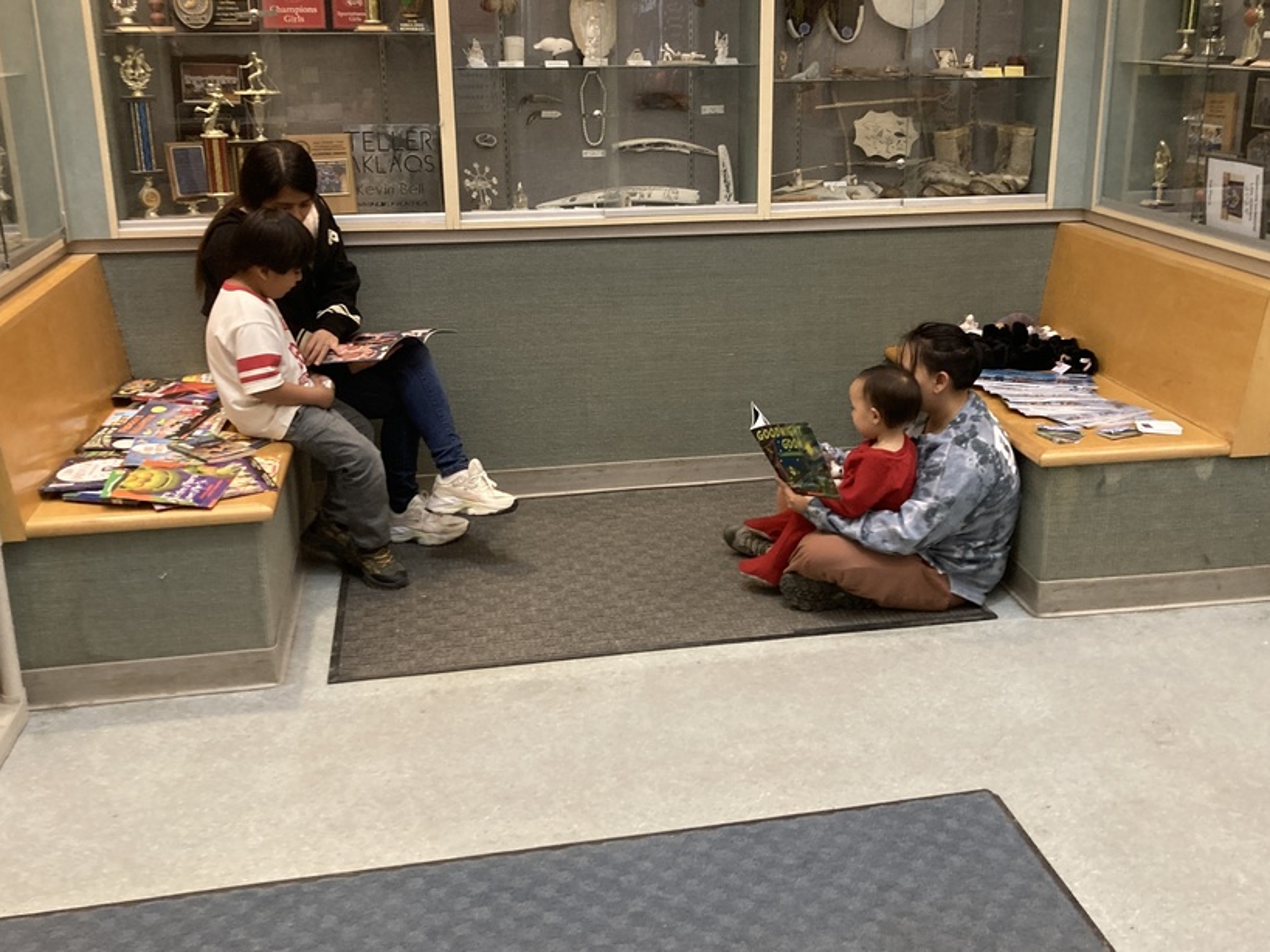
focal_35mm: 35
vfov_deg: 40.6
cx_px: 692
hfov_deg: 52.6
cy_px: 405
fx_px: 1284
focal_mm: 3.99
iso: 250
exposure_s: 1/40
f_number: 1.8
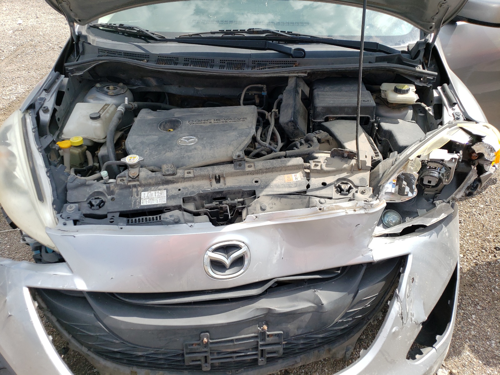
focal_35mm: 26
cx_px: 250
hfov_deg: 67.3
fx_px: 376
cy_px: 188
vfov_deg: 53.1
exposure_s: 1/1667
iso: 50
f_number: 1.5
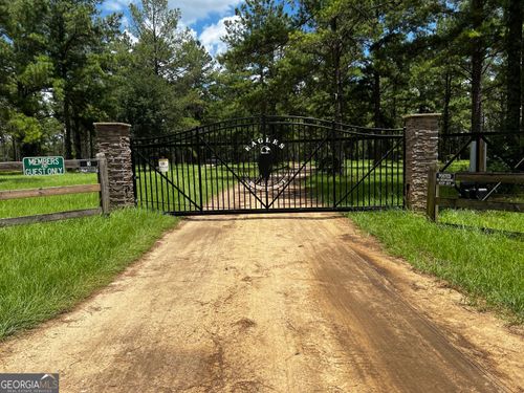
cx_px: 262
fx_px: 394
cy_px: 196
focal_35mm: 26
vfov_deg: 53.1
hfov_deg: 67.3
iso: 50
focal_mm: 5.7
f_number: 1.5
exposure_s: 1/5076
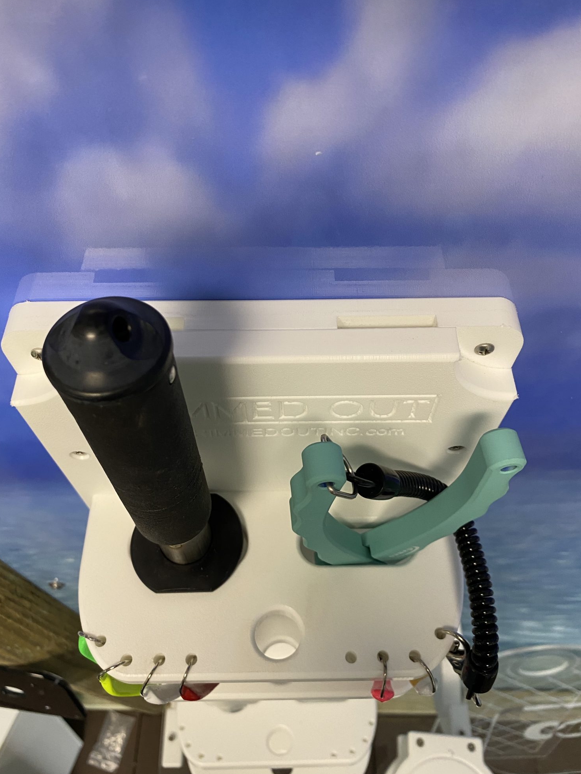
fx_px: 604
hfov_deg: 51.4
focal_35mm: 27
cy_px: 377
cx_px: 287
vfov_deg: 65.3
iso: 160
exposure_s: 1/60
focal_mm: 4.25
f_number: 1.8
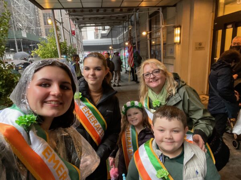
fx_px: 160
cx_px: 120
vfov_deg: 58.9
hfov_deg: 73.9
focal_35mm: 23
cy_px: 90
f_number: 2.2
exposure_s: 1/60
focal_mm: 2.71
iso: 200
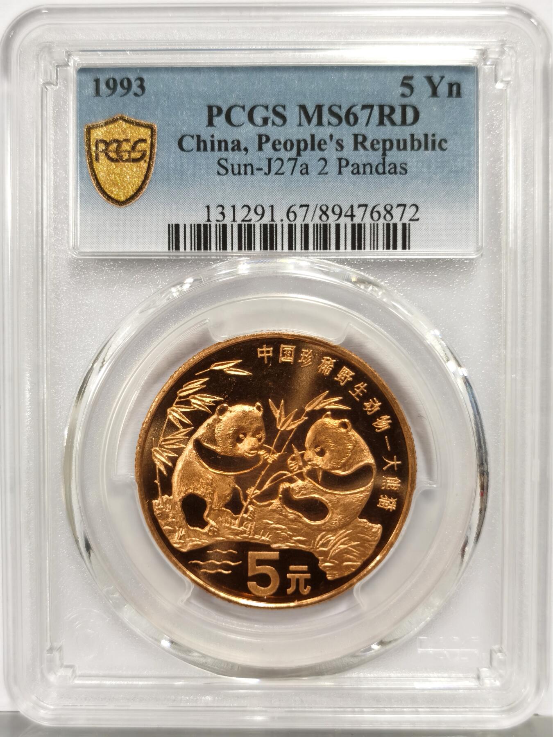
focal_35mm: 54
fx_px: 1150
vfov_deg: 35.5
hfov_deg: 27.0
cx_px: 276
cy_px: 368
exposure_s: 1/100
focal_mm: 5.56
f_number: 16
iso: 125
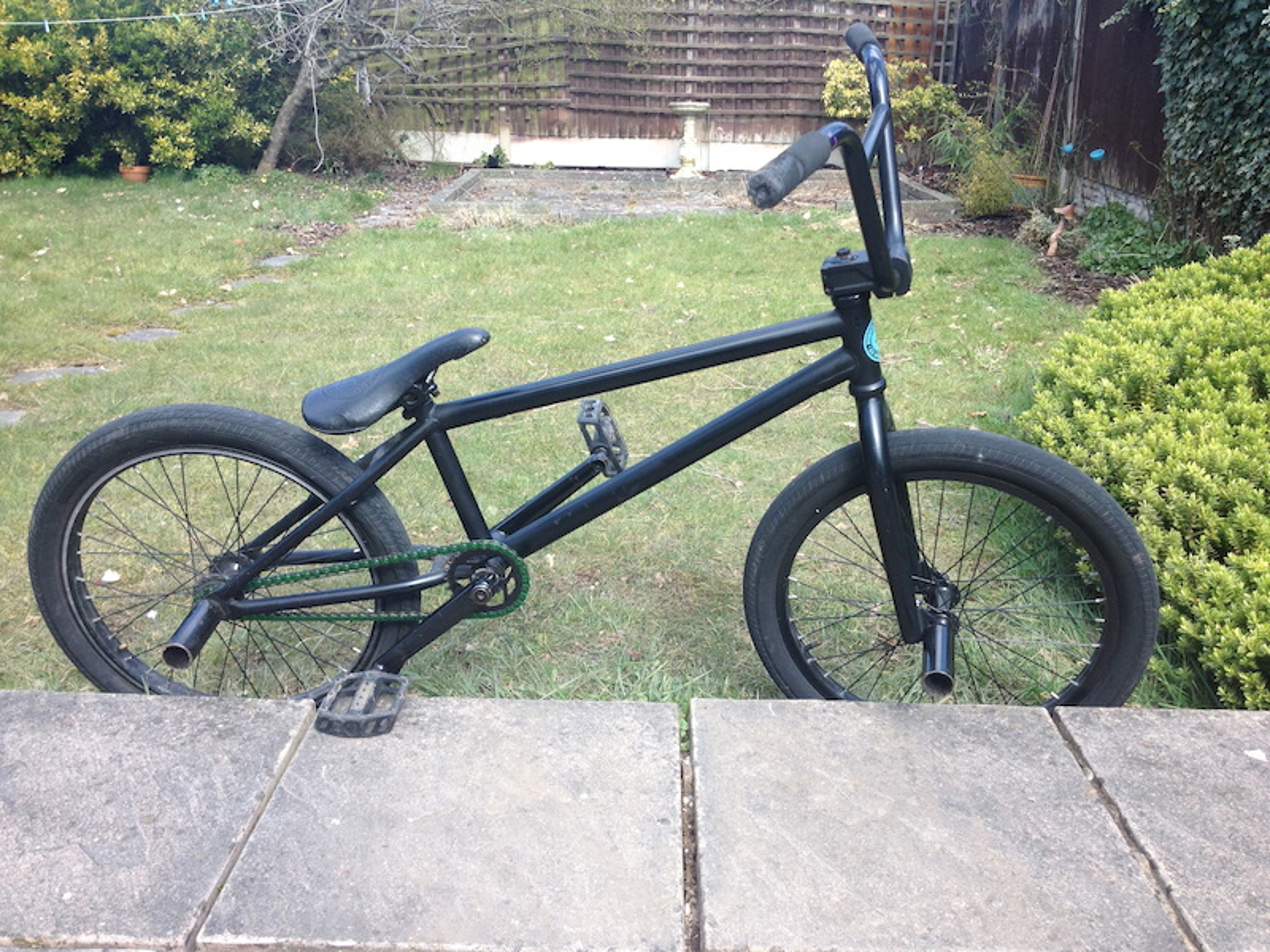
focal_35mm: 35
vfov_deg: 40.7
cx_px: 635
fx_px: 1284
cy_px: 476
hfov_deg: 52.6
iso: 50
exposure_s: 1/253
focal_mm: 4.28
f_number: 2.4
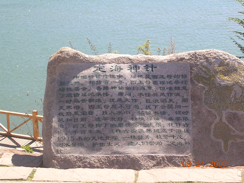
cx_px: 122
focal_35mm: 100
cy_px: 92
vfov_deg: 14.8
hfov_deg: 19.6
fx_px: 705
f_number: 4.5
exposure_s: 1/211
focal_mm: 15.2
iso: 50
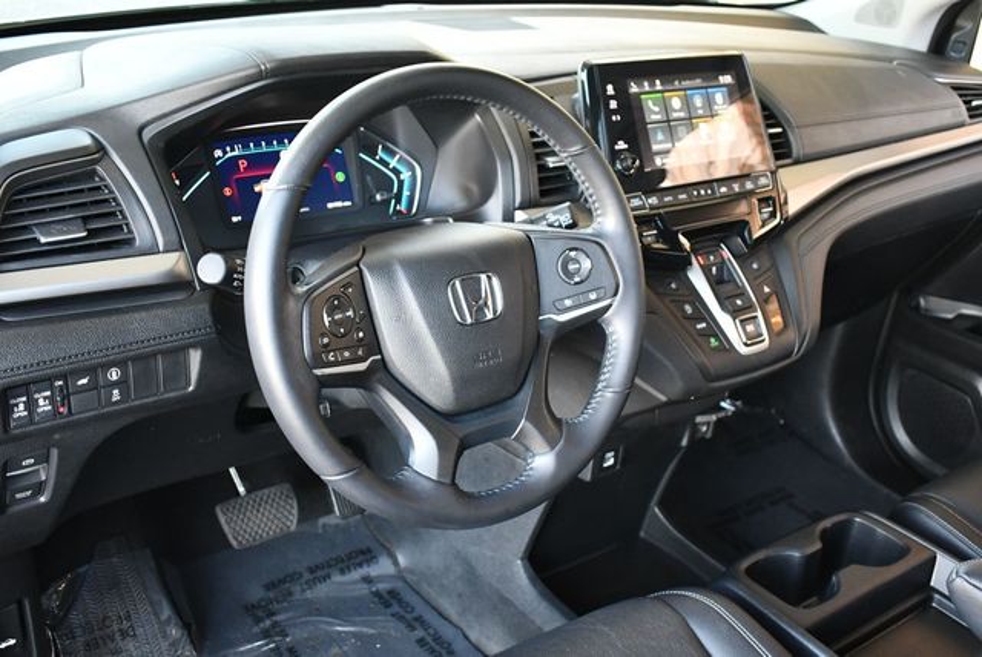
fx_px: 1092
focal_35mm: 40
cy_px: 328
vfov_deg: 33.5
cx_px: 491
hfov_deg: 48.4
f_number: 3.8
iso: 2000
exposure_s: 1/125
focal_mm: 20
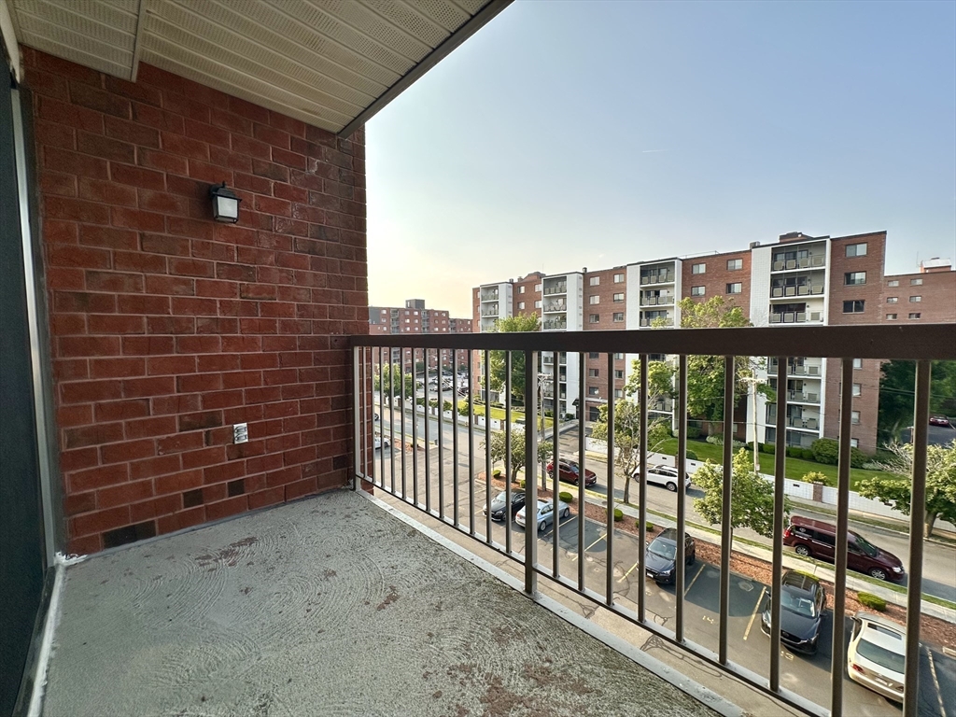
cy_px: 358
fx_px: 387
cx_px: 478
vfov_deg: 85.7
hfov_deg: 102.1
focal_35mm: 14
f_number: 2.2
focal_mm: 2.22
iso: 50
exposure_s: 1/1159
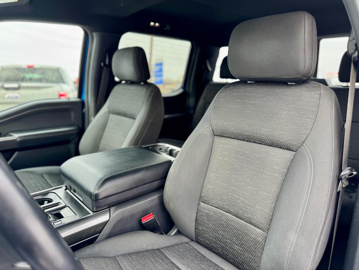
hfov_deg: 71.6
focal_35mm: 24
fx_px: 249
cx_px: 180
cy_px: 135
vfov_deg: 56.8
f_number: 1.78
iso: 100
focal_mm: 6.76
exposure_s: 1/131
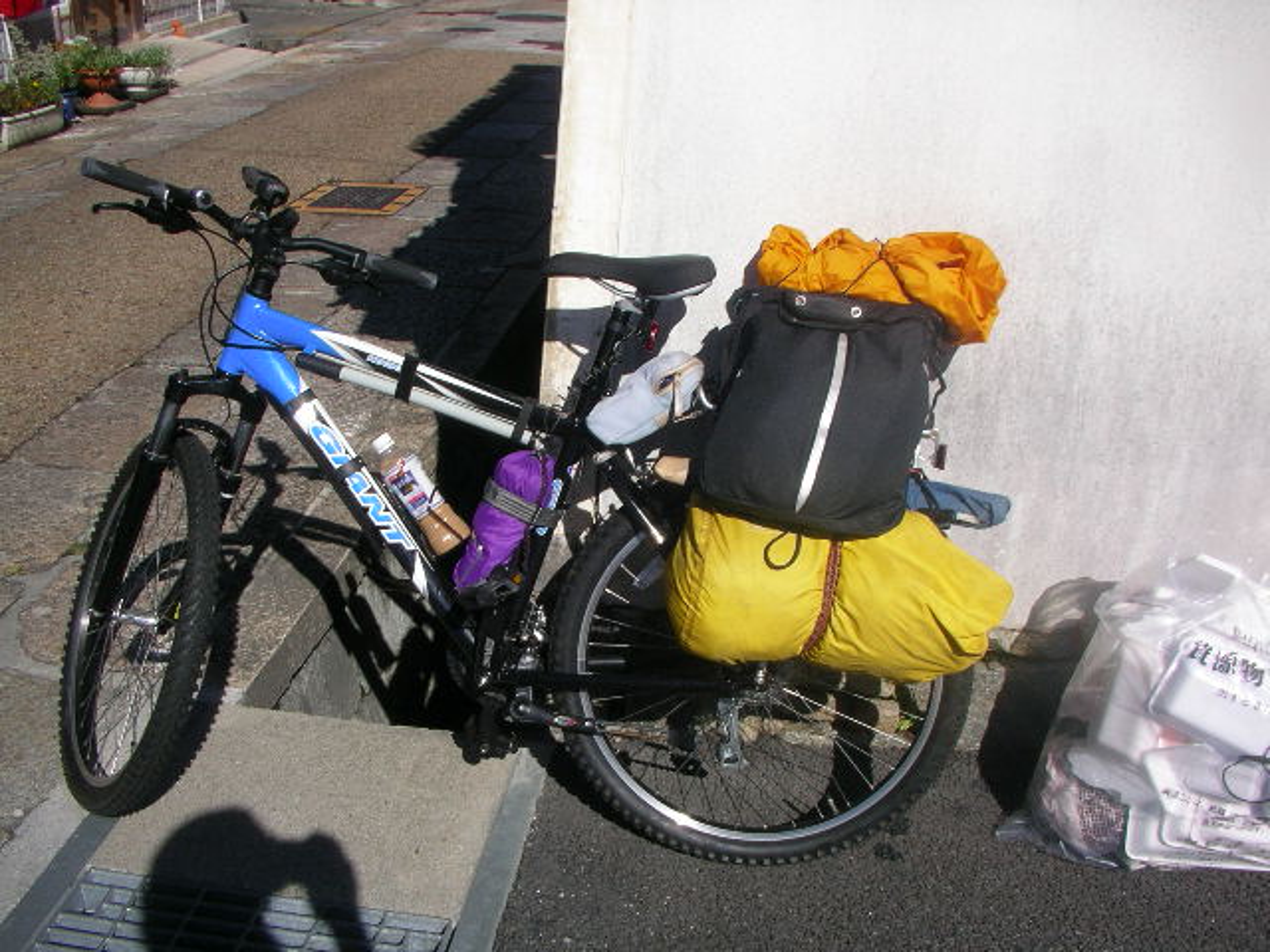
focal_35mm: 37
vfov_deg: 38.7
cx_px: 635
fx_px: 1357
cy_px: 476
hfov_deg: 50.1
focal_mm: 5.7
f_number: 6.9
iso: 50
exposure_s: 1/320
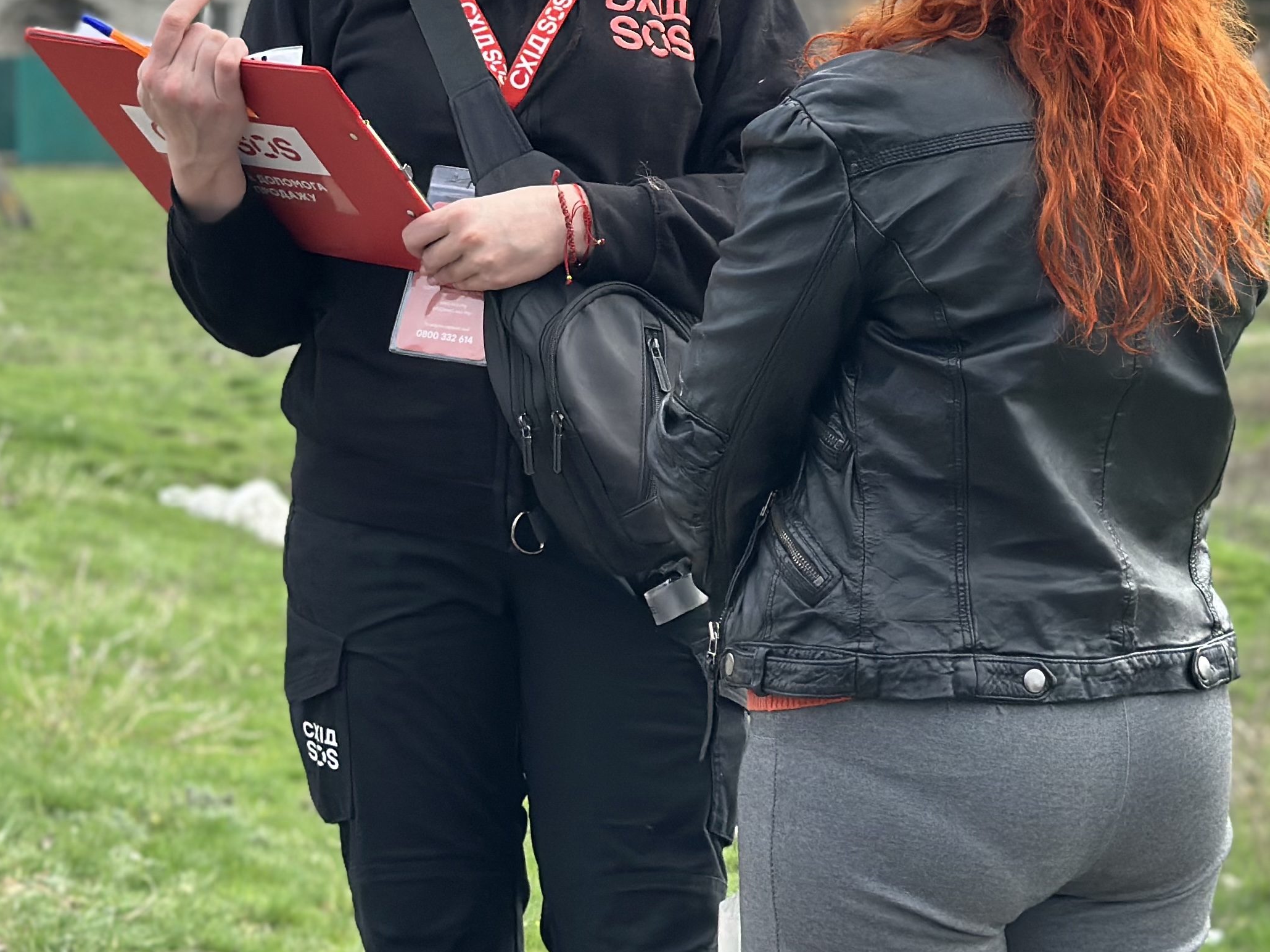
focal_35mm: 94
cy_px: 176
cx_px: 688
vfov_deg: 15.6
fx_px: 3448
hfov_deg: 20.9
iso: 80
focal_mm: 6.86
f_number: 1.78
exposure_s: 1/3058
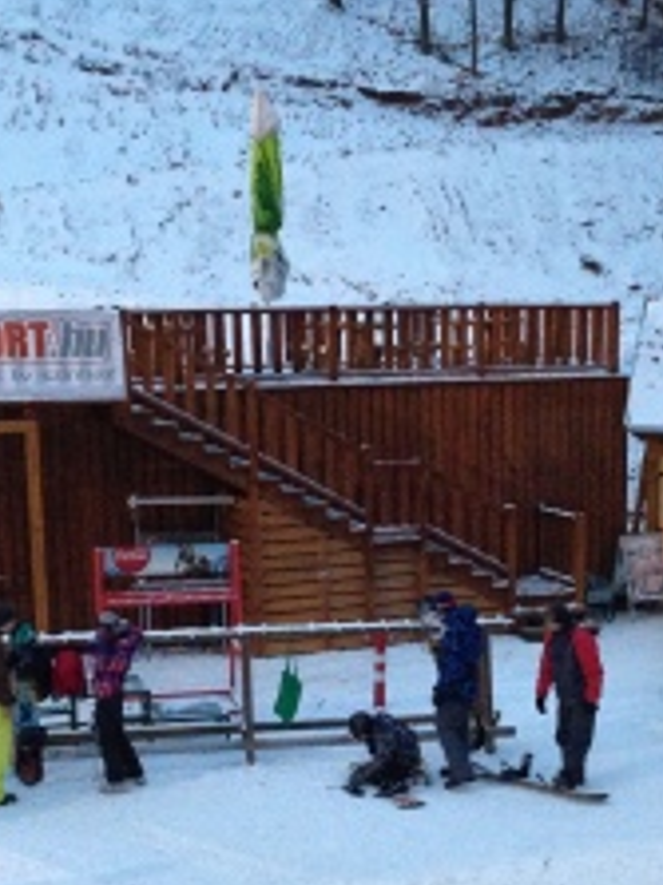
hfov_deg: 20.6
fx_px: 1815
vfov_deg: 27.2
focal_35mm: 71
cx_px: 449
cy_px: 607
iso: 400
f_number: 2.4
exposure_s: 1/15
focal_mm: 4.13
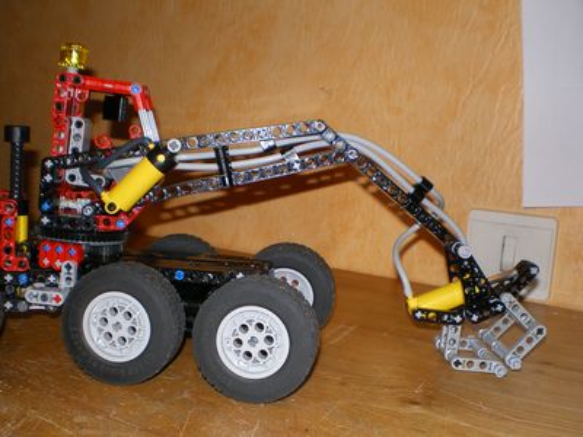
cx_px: 292
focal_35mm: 38
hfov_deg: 49.0
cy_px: 218
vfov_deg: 37.7
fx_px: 640
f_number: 4.6
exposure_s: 1/30
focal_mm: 6.3
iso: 64
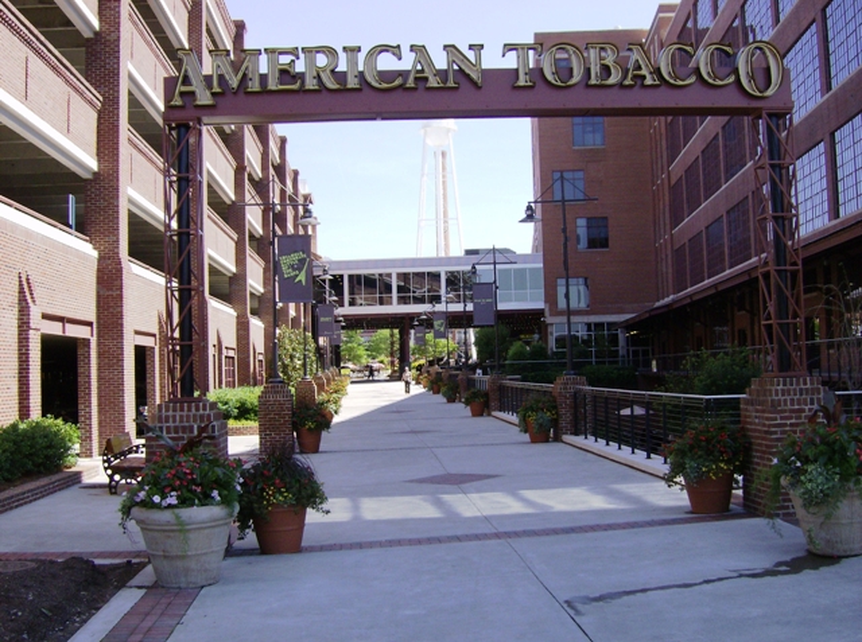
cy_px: 321
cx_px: 431
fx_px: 944
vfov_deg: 37.6
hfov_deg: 49.1
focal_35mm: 38
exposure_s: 1/390
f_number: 4.8
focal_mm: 6.4
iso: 100
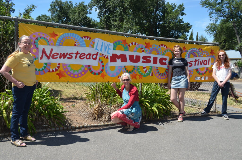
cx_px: 121
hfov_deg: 57.3
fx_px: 221
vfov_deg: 39.8
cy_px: 80
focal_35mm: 33
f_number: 8
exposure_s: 1/200
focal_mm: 22
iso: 100
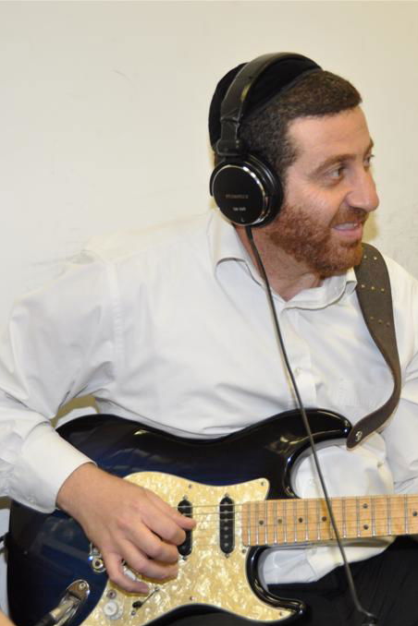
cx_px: 354
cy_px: 313
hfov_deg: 15.7
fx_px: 1498
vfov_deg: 23.6
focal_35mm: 86
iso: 560
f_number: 4.2
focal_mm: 38
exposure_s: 1/60
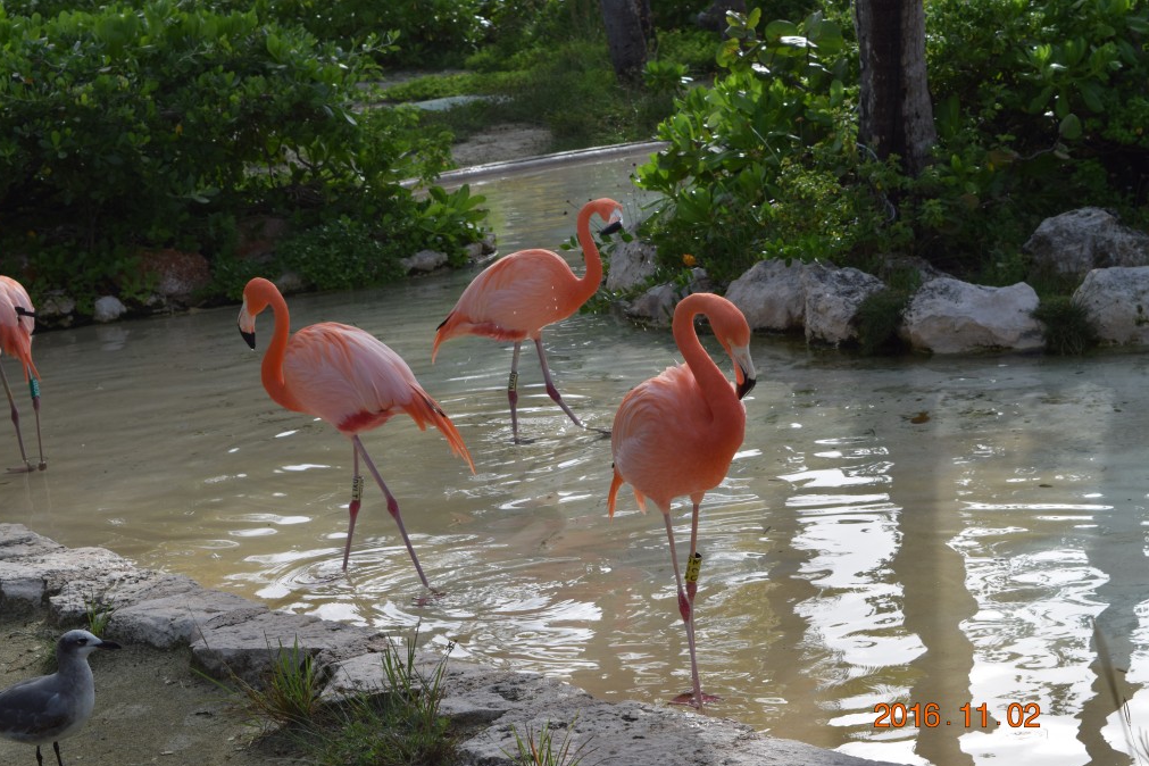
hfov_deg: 24.3
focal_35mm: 84
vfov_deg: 16.4
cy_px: 386
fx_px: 2665
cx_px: 568
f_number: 9
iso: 200
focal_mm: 55
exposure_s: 1/320
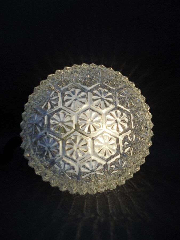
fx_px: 180
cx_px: 90
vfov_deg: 67.3
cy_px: 120
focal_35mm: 26
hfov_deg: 53.1
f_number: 3.5
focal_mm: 4.6
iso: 100
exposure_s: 1/200
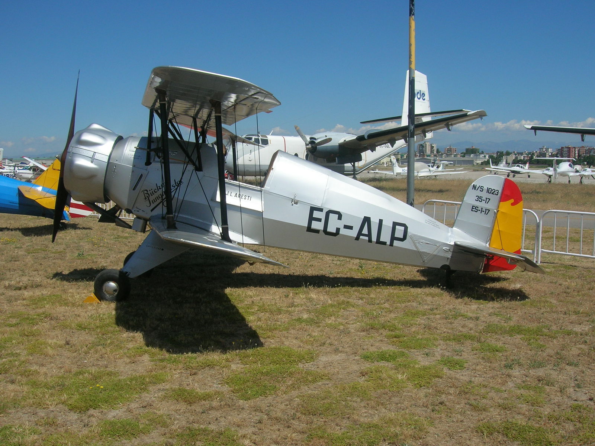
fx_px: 619
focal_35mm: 36
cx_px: 298
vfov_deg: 39.7
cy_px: 223
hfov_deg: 51.4
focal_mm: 6
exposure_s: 1/821
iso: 50
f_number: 4.9
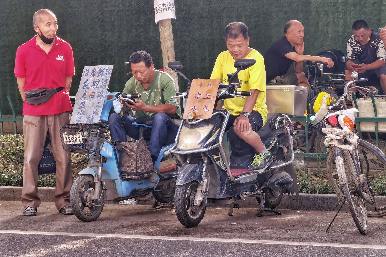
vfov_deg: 9.7
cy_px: 116
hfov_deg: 14.6
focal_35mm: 141
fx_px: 1512
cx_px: 192
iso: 80
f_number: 3.4
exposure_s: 1/50
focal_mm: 14.46
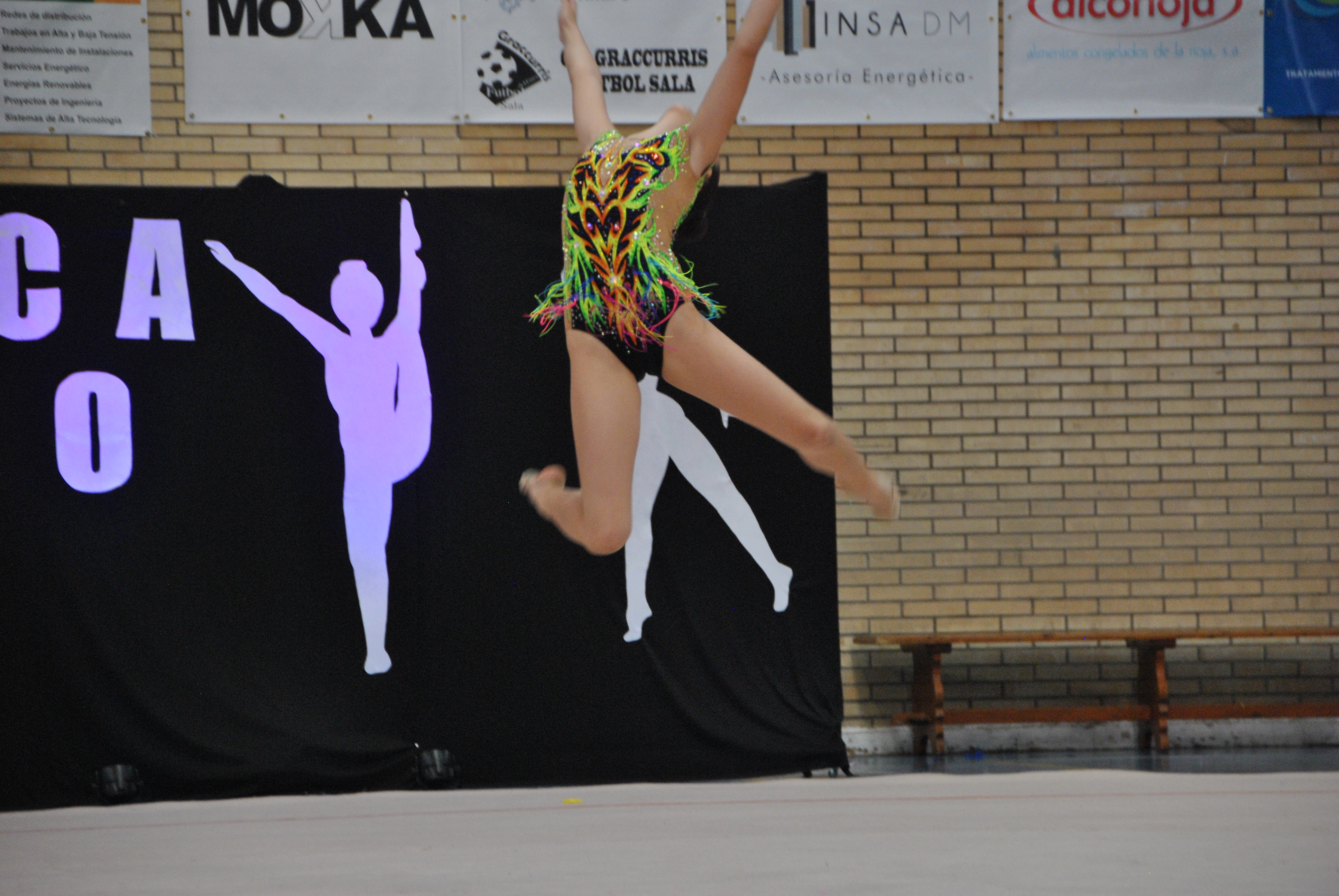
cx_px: 670
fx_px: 6815
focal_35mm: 183
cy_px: 448
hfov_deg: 11.2
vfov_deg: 7.5
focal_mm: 122
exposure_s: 1/160
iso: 800
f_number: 5.6
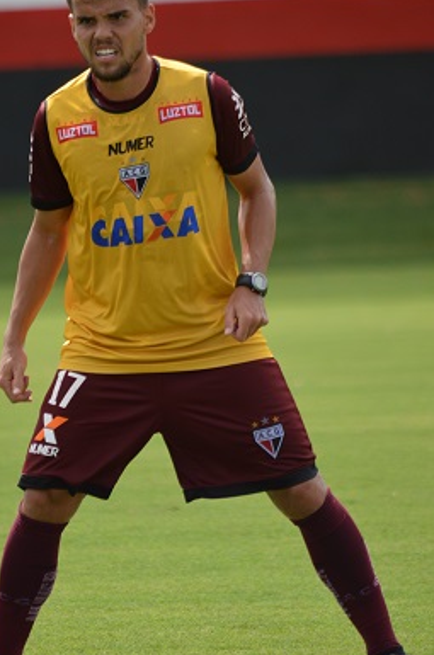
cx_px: 160
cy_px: 281
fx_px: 10626
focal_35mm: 585
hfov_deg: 2.3
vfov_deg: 3.5
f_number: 5.6
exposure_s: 1/1250
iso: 400
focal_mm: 300
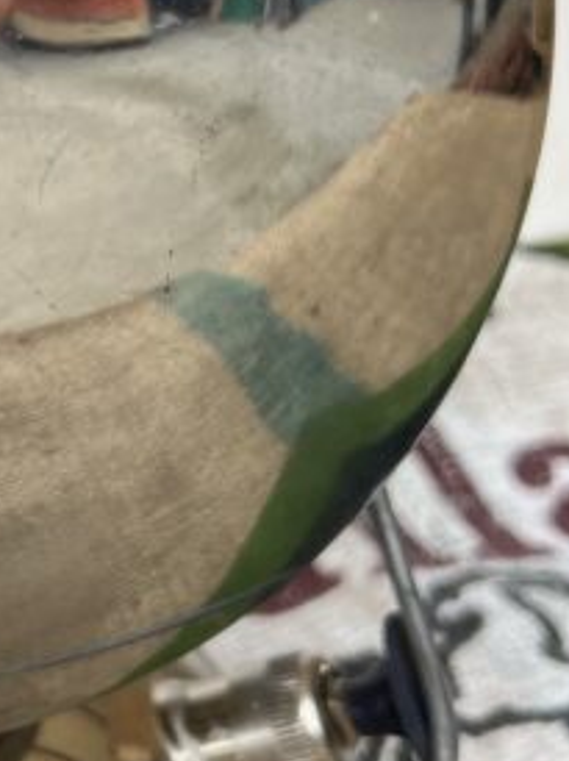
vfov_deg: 25.2
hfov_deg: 18.6
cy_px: 139
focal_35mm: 76
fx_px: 1668
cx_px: -56
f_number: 1.5
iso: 50
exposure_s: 1/628
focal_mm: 5.7
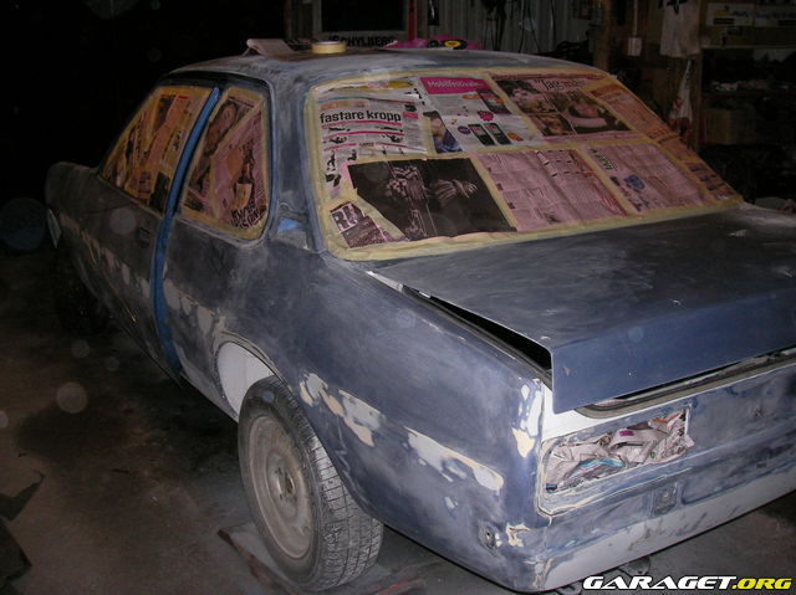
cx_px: 398
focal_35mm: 38
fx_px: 873
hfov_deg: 49.0
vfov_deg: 37.7
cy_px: 298
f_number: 3.3
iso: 118
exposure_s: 1/30
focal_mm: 6.3
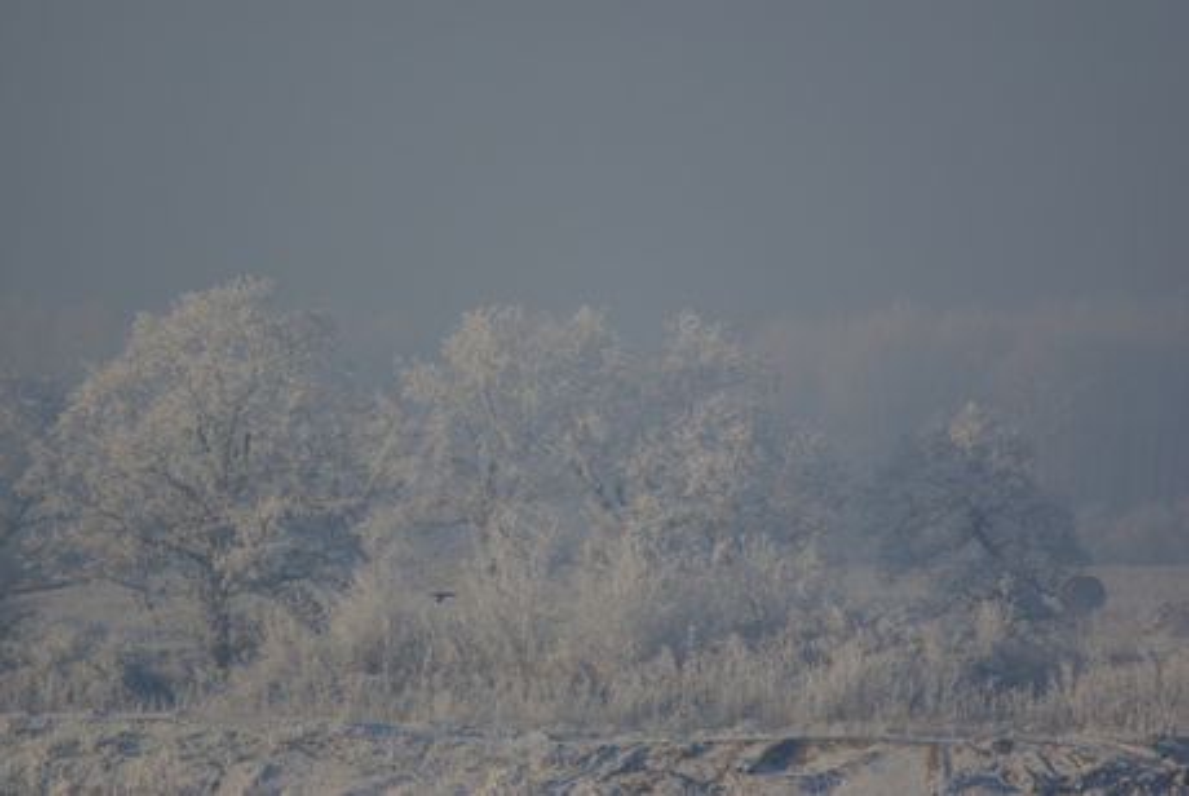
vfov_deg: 2.3
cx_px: 594
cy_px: 398
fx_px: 19842
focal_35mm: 600
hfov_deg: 3.4
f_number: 5.6
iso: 100
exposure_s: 1/640
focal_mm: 400
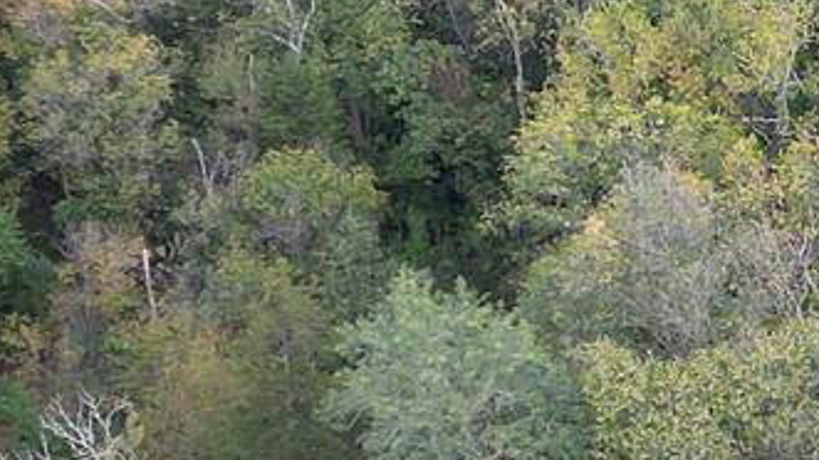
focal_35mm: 162
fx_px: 3517
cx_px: 715
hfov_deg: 13.2
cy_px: 509
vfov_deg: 7.4
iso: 100
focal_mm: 6.72
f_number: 1.7
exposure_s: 1/250
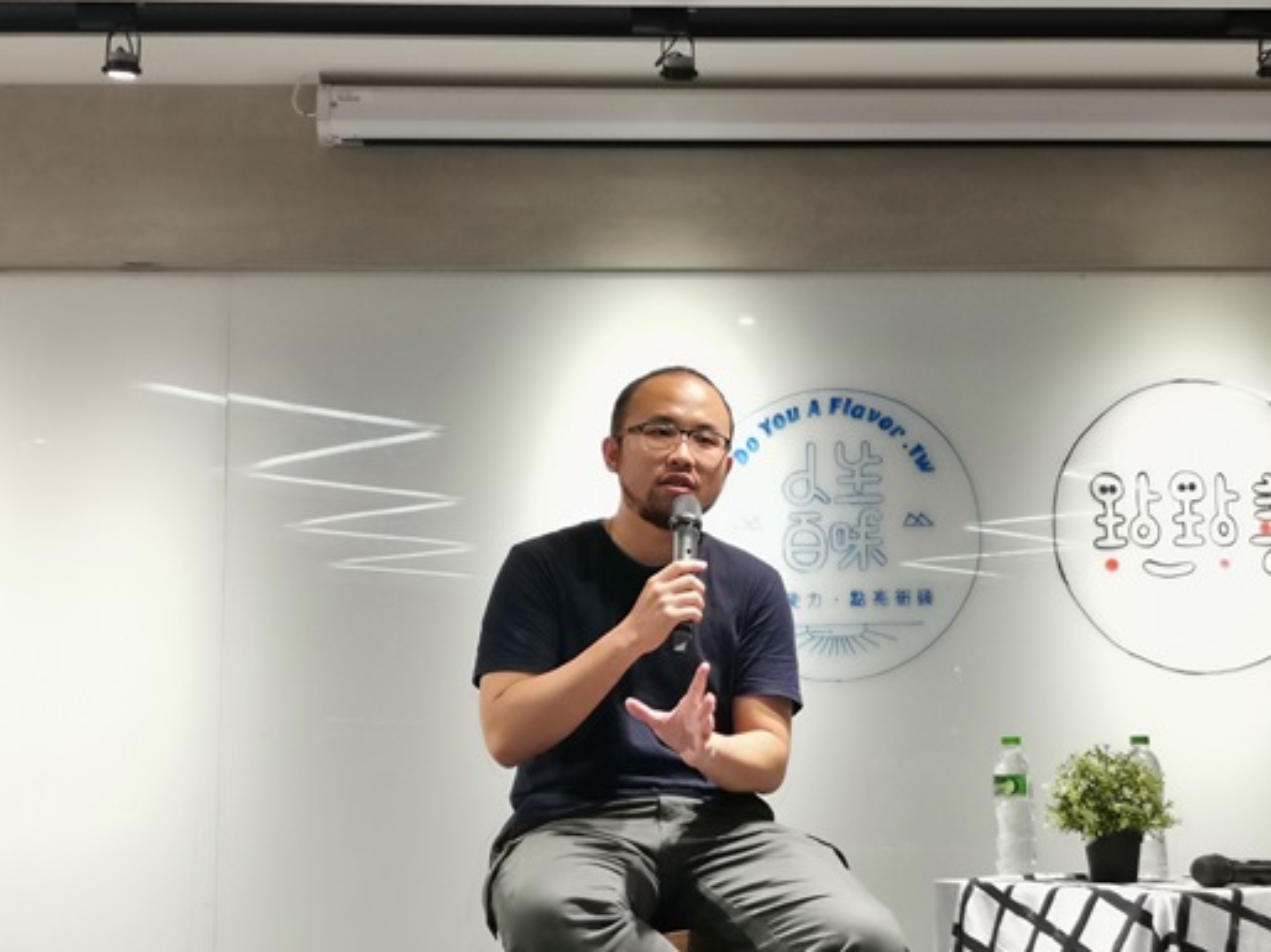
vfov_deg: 28.0
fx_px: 1908
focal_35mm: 52
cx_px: 628
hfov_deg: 36.8
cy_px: 478
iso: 250
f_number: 1.4
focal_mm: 4.66
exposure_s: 1/60
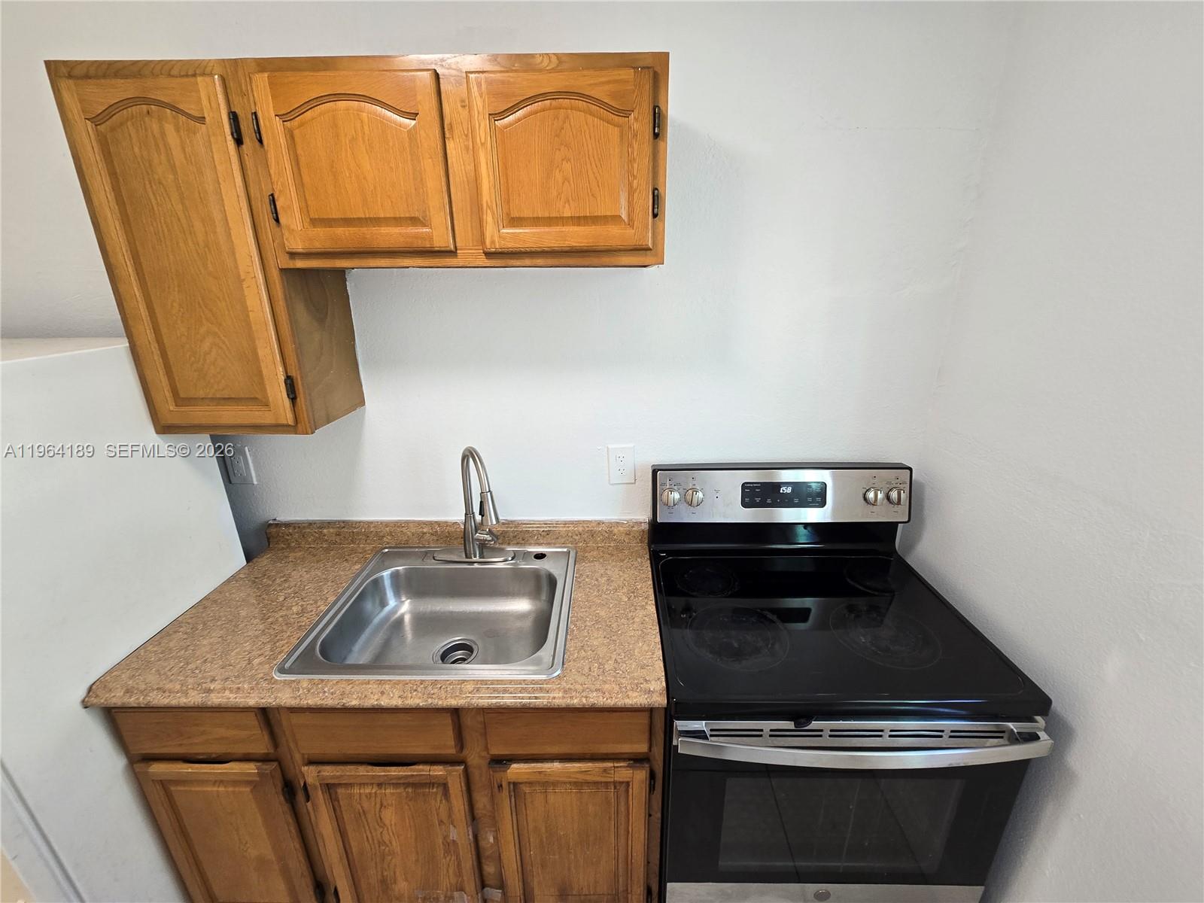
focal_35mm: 13
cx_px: 602
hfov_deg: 106.2
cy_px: 452
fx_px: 452
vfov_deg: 89.9
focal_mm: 2.2
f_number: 2.2
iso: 125
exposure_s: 1/60
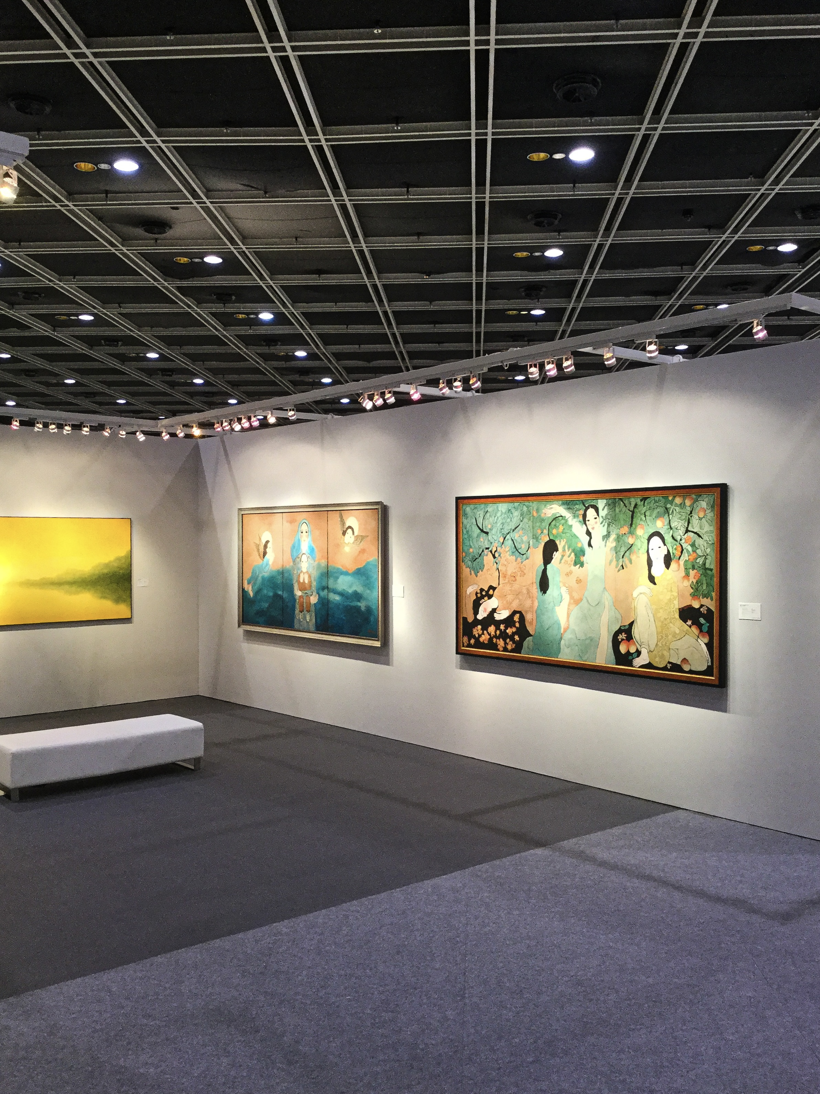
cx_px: 410
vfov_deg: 58.3
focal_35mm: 31
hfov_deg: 45.4
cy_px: 547
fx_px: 979
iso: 50
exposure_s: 1/35
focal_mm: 3.3
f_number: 2.4
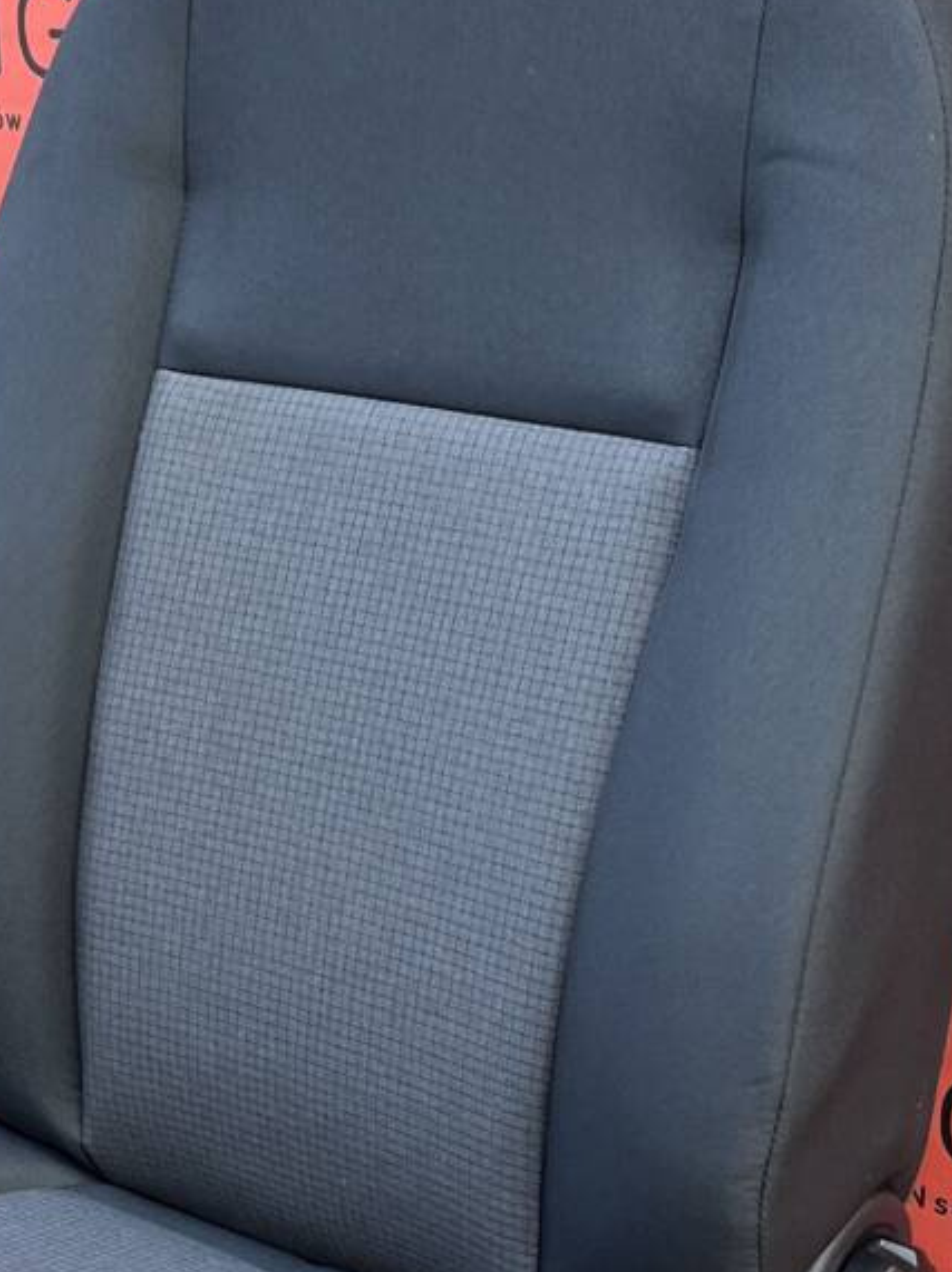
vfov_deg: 26.3
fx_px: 2679
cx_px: 310
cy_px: 971
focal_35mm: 73
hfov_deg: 20.1
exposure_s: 1/121
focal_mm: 5.1
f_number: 1.6
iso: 80
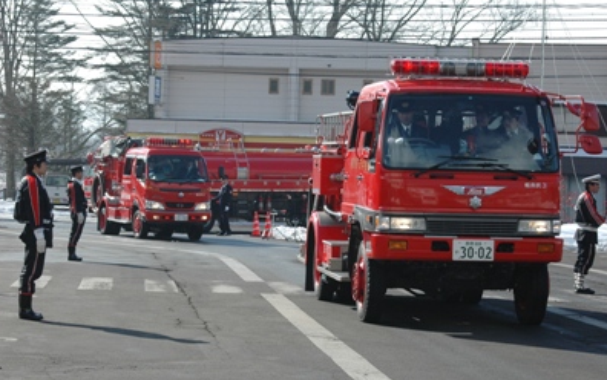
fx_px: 1788
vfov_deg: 12.1
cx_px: 305
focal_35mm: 108
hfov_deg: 19.3
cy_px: 199
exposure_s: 1/500
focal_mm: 70
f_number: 11
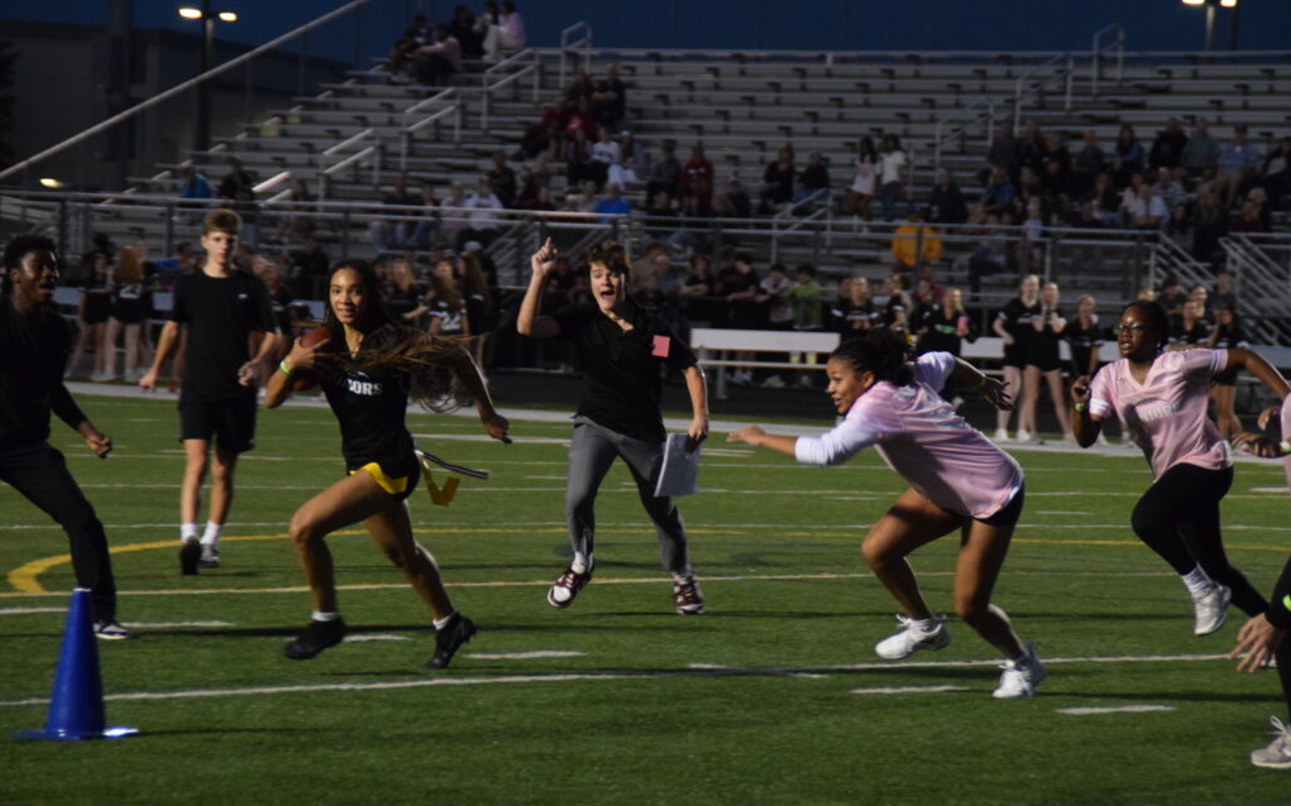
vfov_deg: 7.1
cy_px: 415
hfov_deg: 11.4
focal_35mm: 184
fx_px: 6473
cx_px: 646
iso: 3200
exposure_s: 1/200
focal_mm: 120
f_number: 6
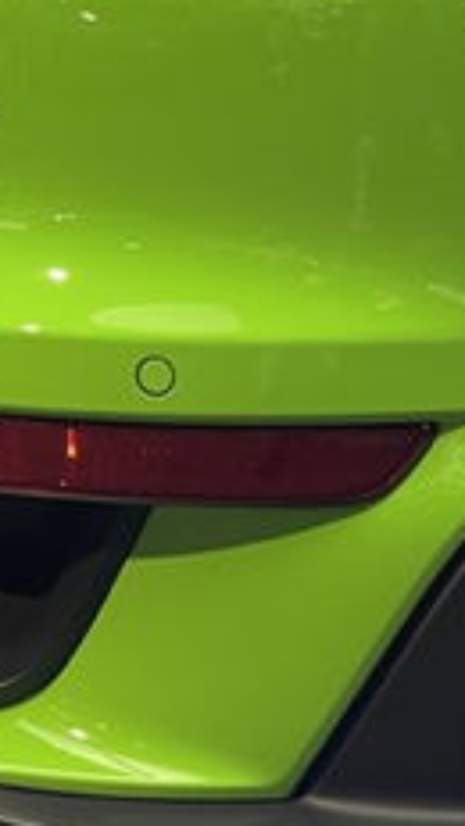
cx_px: 261
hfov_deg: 12.9
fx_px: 2060
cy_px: 89
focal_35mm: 94
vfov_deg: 22.2
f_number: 1.6
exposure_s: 1/50
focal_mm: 4.2
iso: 80
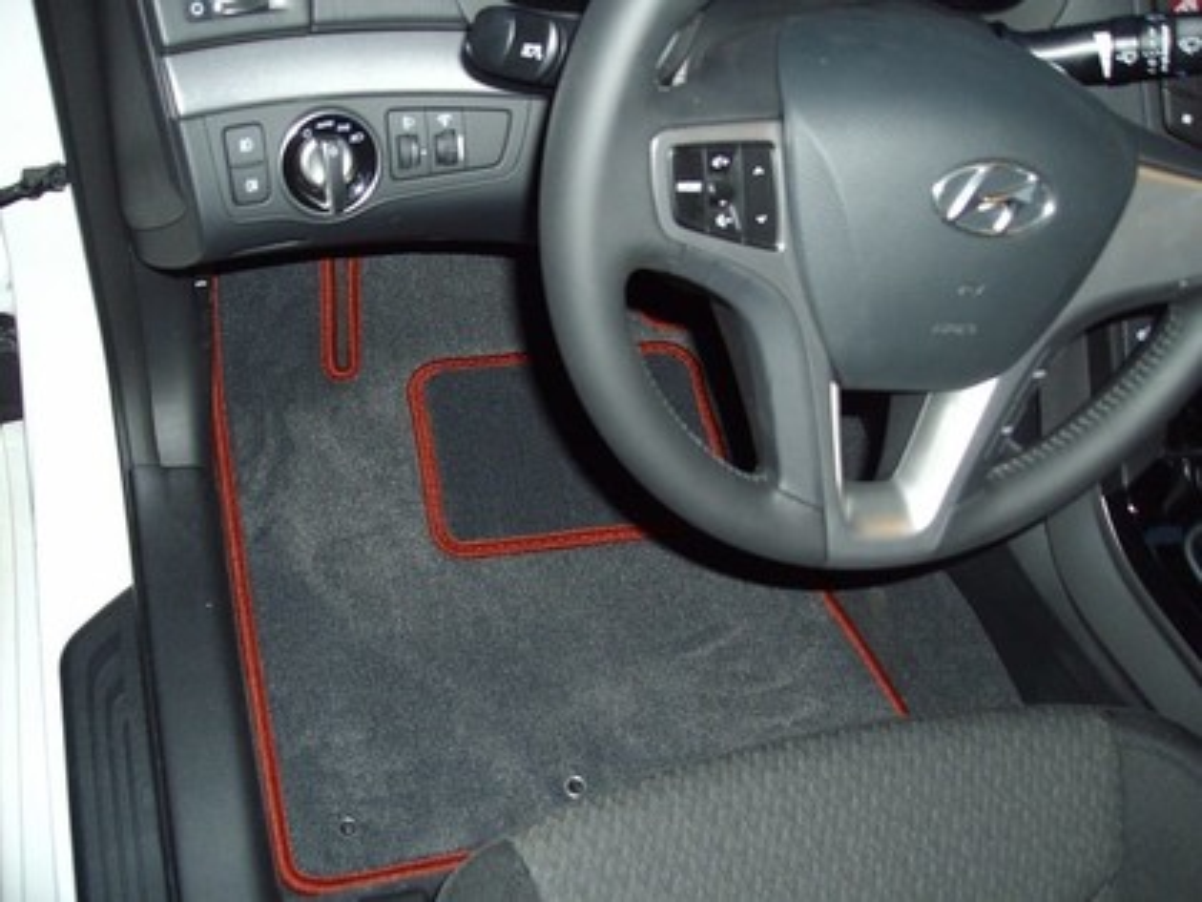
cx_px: 601
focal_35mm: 36
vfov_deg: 39.7
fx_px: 1250
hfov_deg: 51.4
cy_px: 451
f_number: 2.7
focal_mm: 6
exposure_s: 1/50
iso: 160
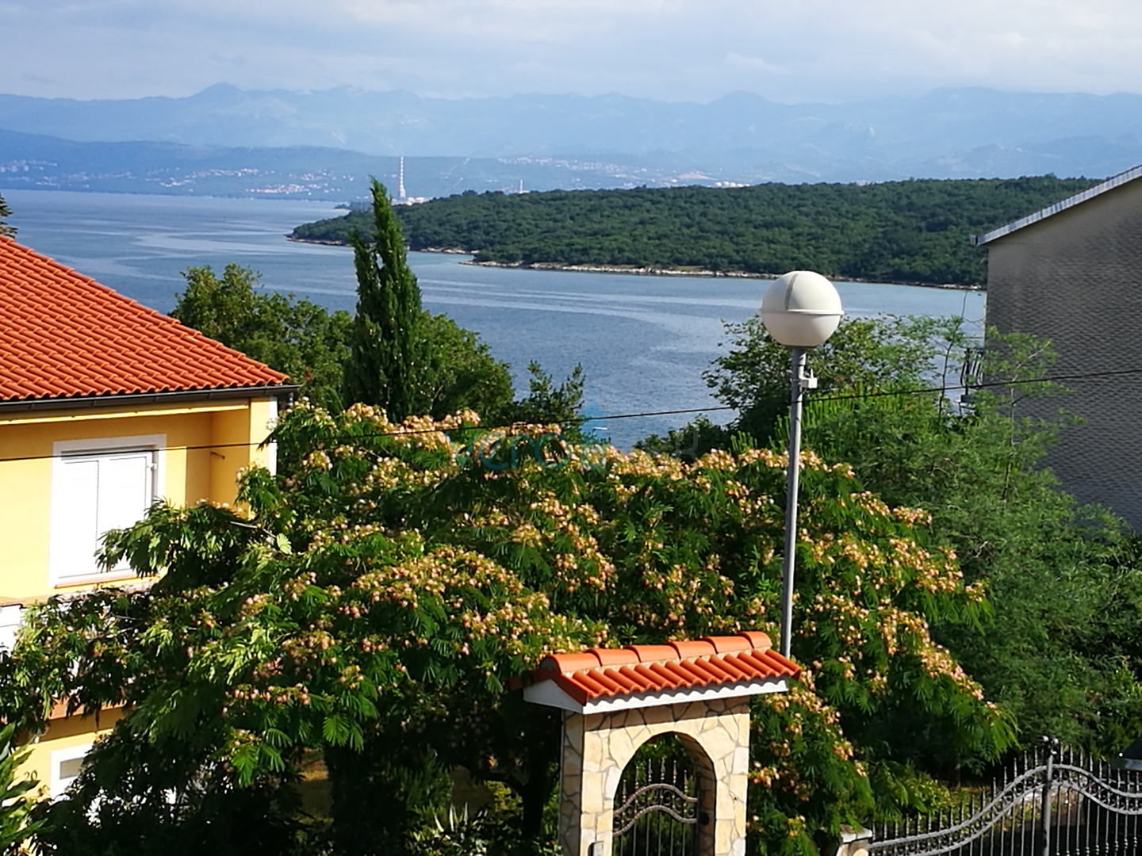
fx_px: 2969
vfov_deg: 16.4
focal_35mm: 90
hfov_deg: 21.8
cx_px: 571
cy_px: 428
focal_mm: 4.5
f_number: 2.2
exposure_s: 1/980
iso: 50
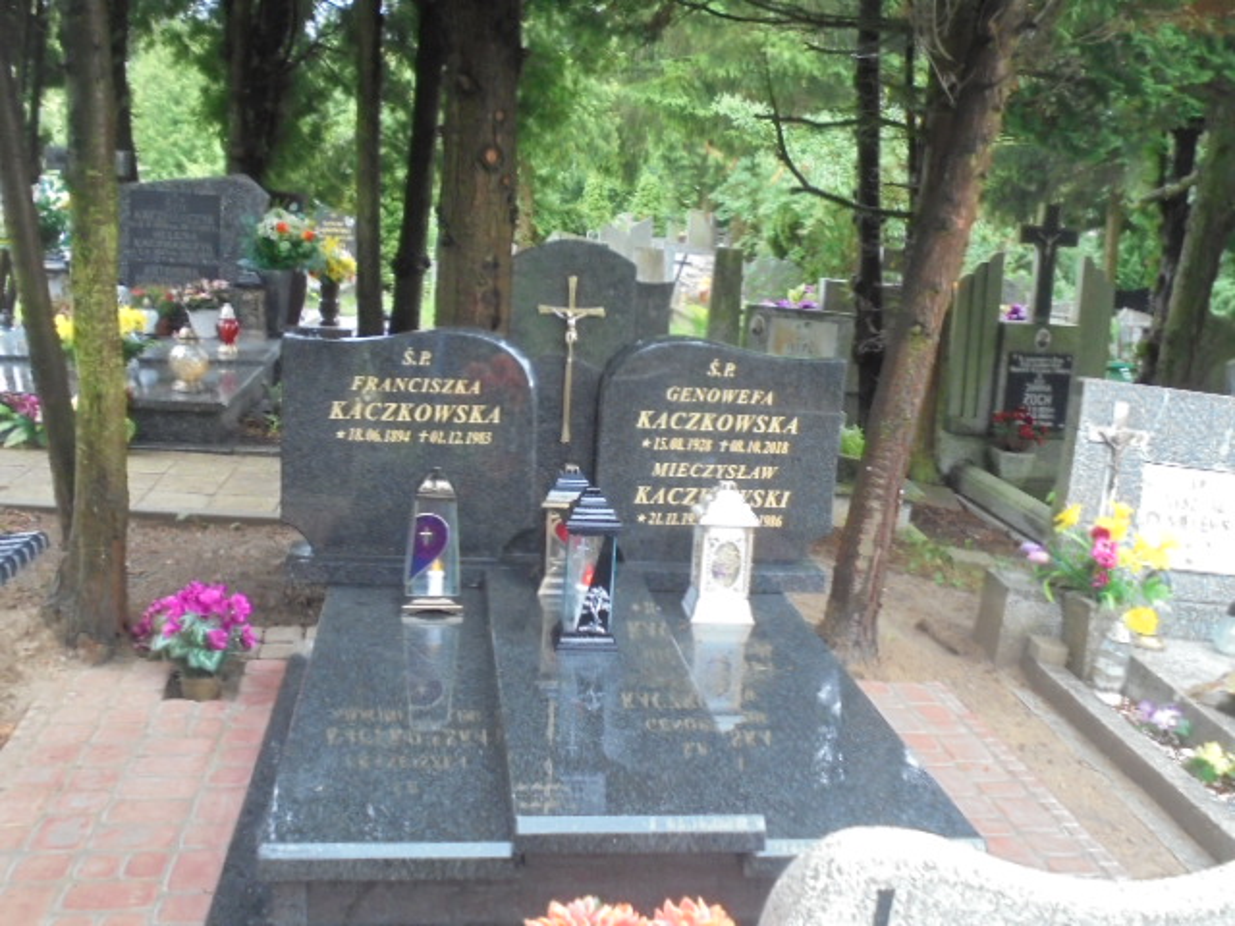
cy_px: 463
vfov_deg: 37.7
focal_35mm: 38
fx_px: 1356
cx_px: 618
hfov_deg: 49.0
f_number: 4.2
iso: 400
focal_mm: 6.9
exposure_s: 1/25
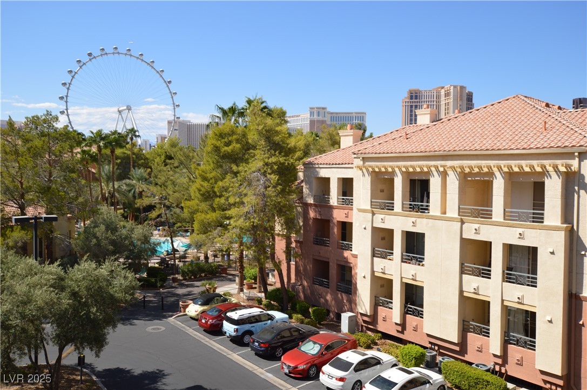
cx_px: 294
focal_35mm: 30
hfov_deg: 62.0
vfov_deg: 43.5
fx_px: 489
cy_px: 195
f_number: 9
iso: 100
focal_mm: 20
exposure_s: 1/200
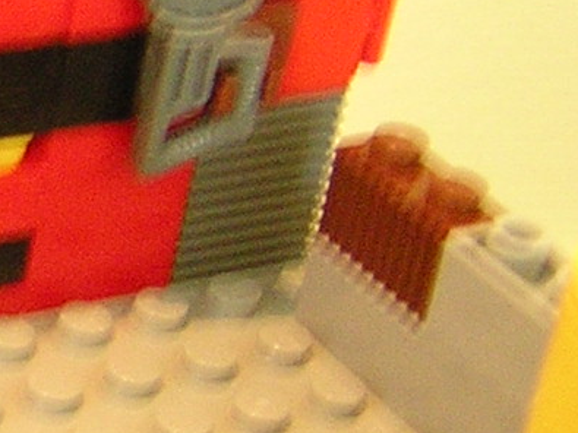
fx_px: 2437
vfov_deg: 10.1
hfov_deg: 12.3
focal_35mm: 146
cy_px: 41
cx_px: -471
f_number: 2.6
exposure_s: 1/2.6
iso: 400
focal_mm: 4.7
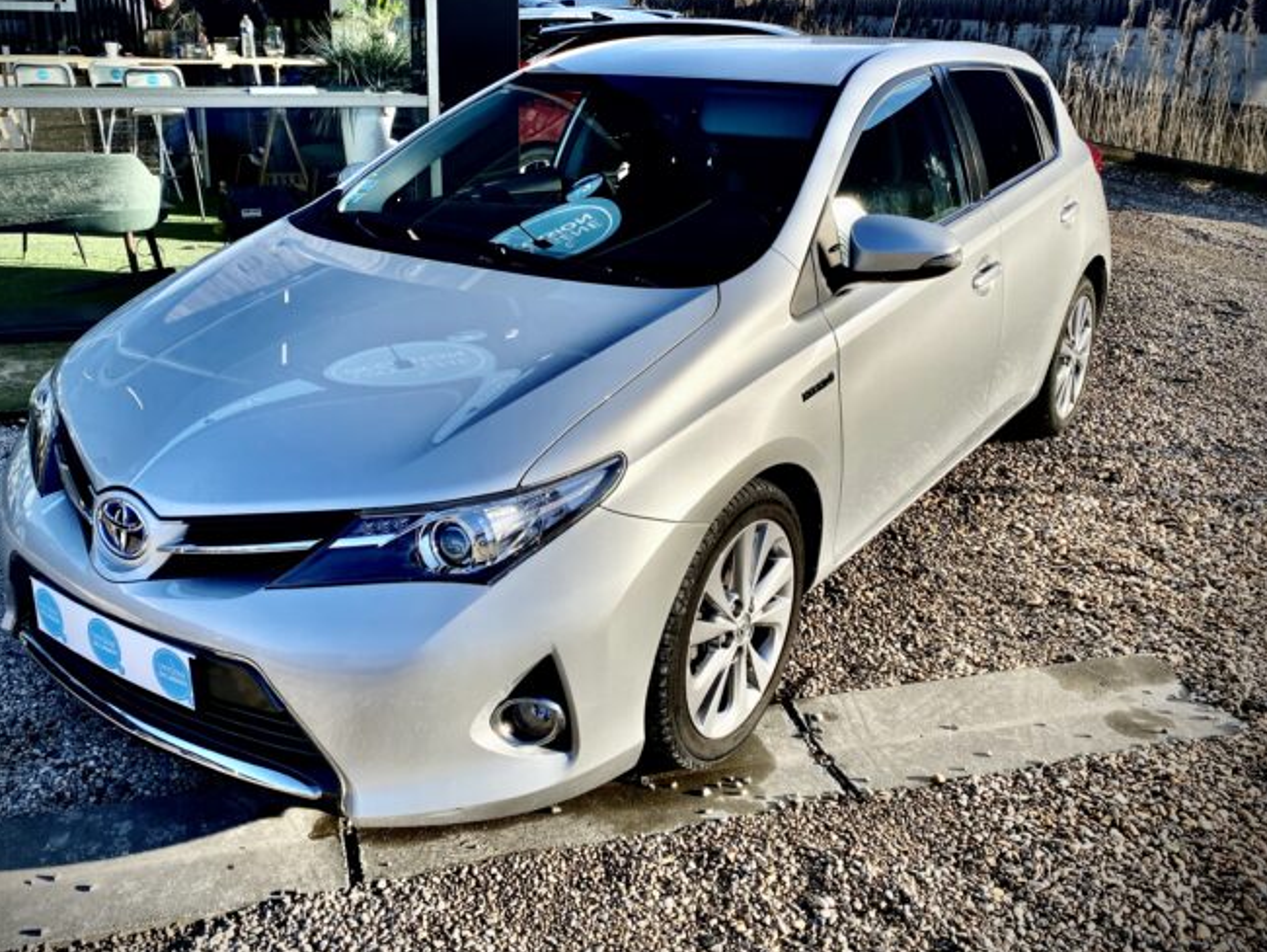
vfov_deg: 44.1
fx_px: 1172
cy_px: 433
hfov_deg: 56.7
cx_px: 581
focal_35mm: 32
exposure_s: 1/1464
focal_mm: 4.25
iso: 32
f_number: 1.8
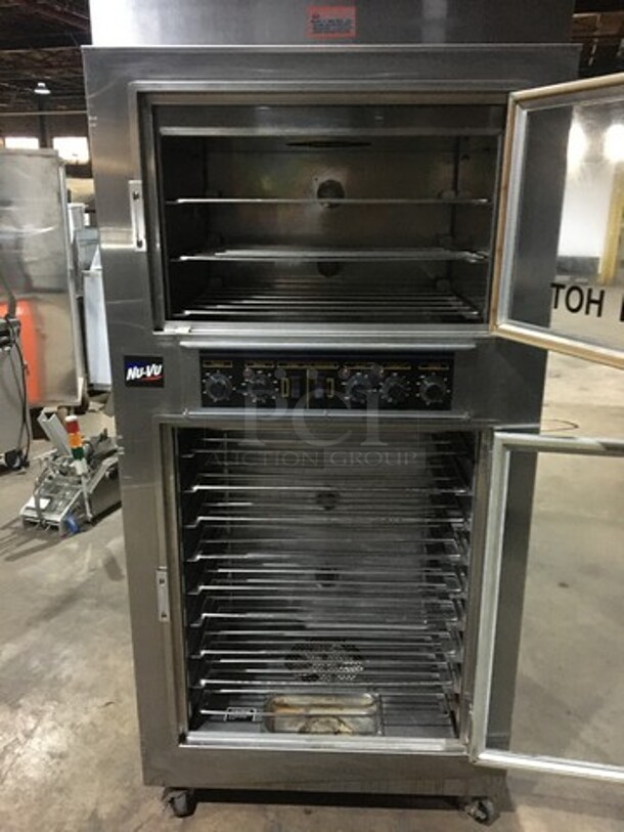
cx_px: 312
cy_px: 416
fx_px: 697
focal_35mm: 29
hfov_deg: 48.2
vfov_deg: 61.7
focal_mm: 4.15
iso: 320
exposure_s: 1/15
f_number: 2.2
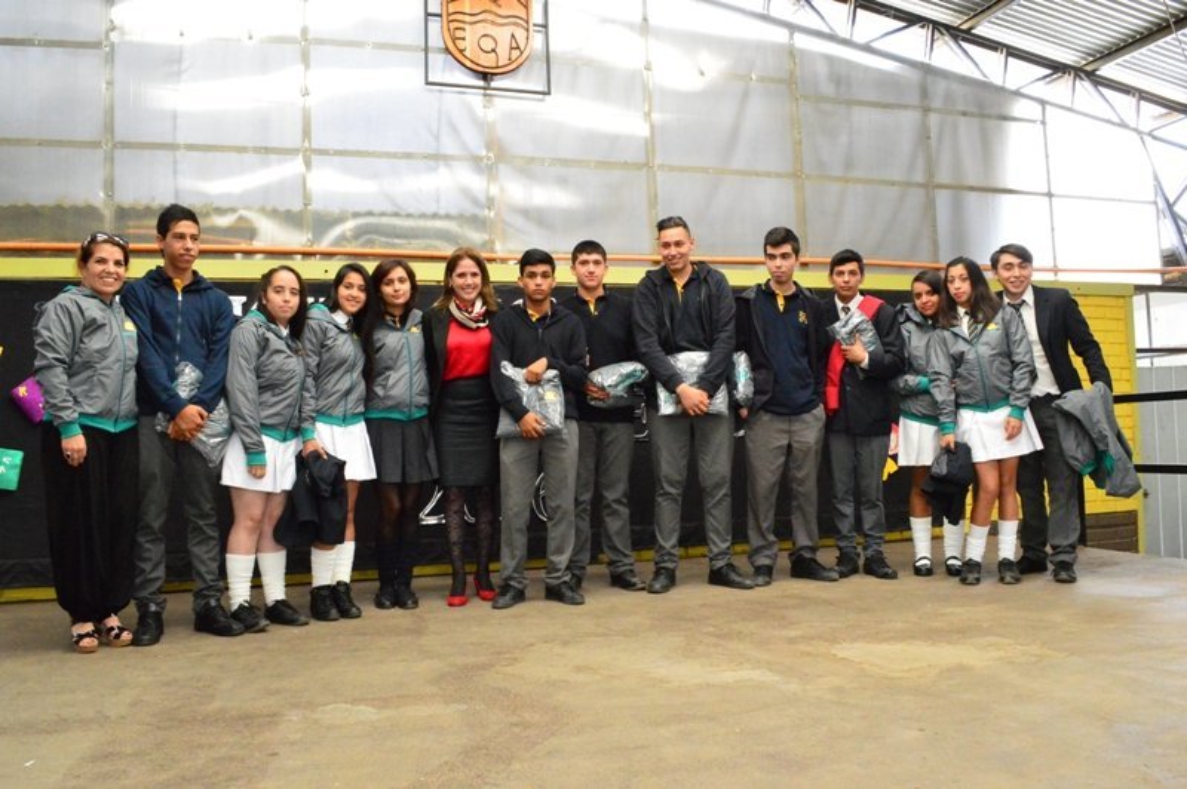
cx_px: 594
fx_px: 889
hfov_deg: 67.4
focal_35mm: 27
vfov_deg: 47.9
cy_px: 394
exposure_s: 1/40
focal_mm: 18
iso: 6400
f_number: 13
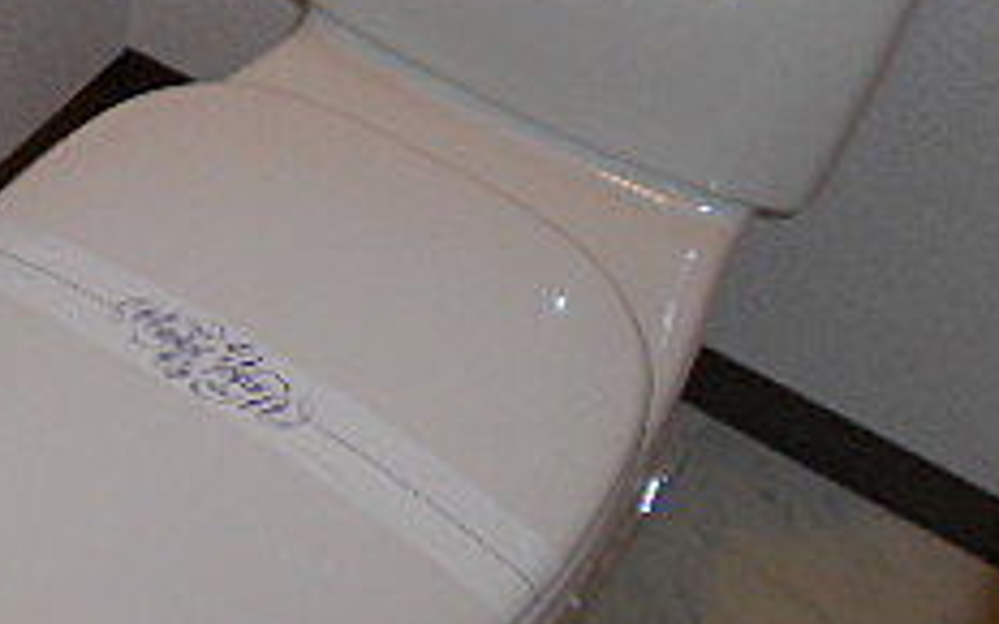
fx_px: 2069
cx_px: -121
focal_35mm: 76
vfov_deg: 16.4
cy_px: -129
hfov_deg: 25.1
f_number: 3.2
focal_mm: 4.6
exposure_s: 1/25
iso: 80
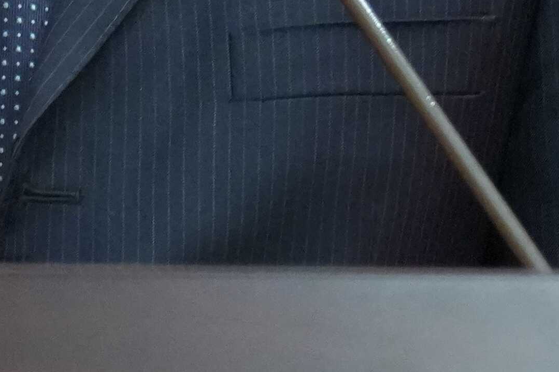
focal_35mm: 682
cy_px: -293
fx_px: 10588
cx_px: -45
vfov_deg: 2.0
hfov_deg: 3.0
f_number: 4
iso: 6400
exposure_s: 1/200
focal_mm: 105
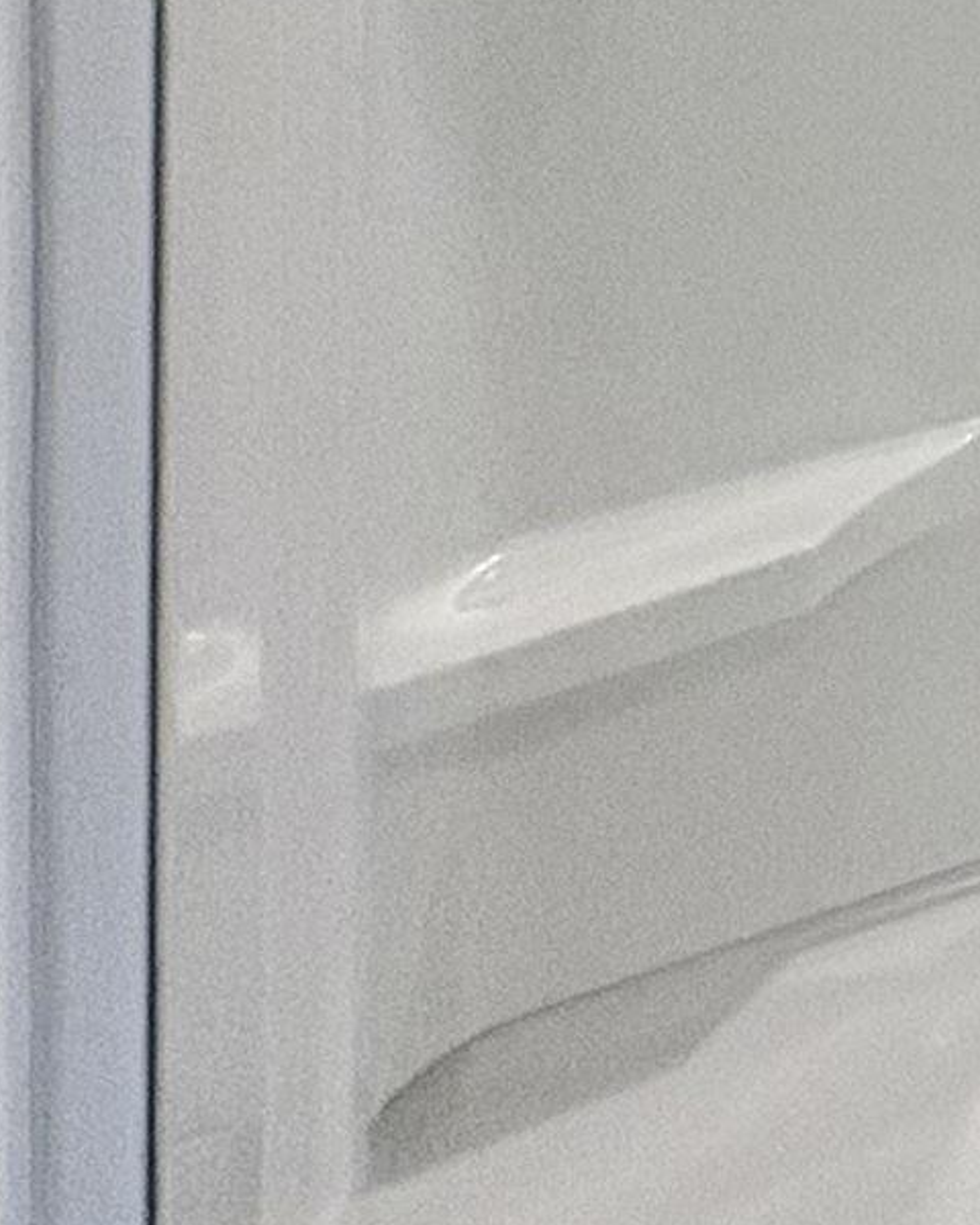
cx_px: 2762
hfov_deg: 12.3
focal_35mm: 70
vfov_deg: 20.6
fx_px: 2538
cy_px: -876
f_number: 2.2
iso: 250
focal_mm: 2.22
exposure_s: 1/120
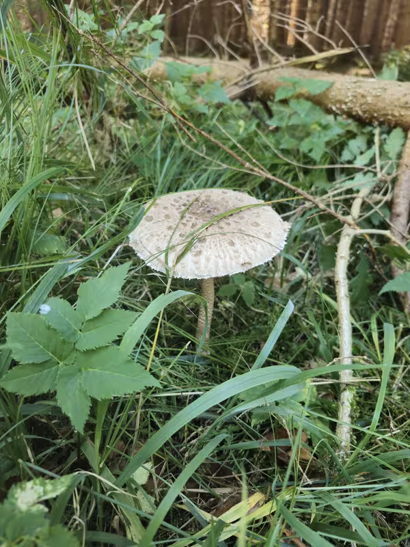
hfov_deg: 58.9
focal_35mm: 23
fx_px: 363
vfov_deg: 73.9
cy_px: 274
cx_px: 205
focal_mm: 5.54
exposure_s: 1/50
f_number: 1.8
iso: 80
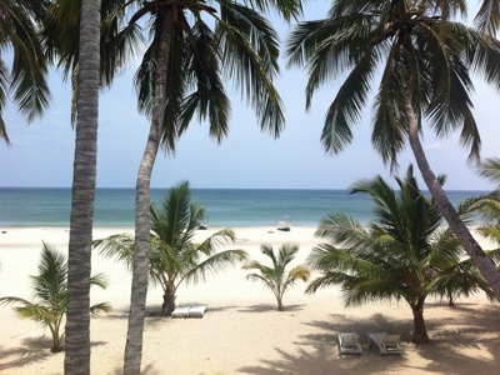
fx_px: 506
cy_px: 188
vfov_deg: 40.7
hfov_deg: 52.6
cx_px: 250
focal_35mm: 35
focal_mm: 3.85
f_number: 2.8
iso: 80
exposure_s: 1/2604
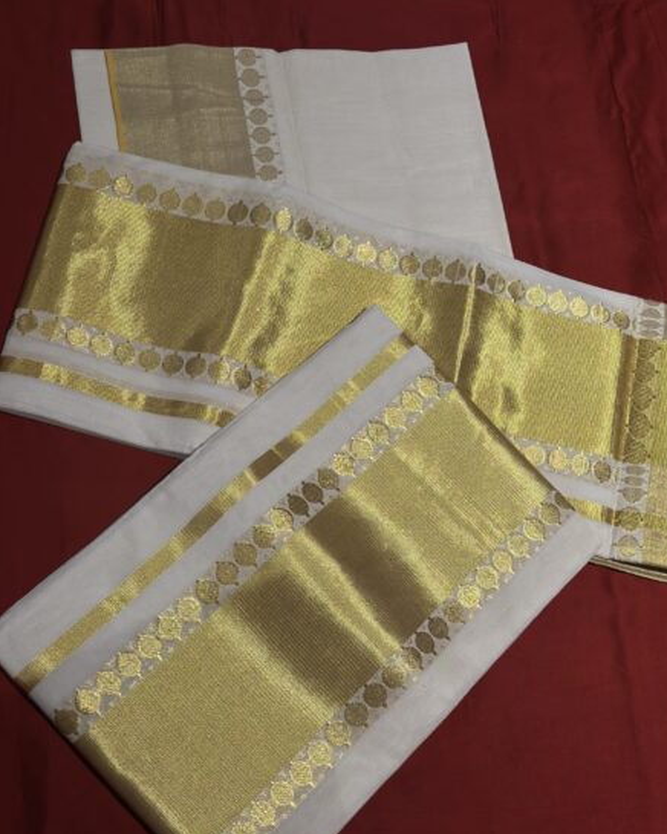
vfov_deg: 36.6
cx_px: 339
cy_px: 440
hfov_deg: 29.7
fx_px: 1258
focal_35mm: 51
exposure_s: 1/60
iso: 64
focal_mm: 6.86
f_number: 1.78
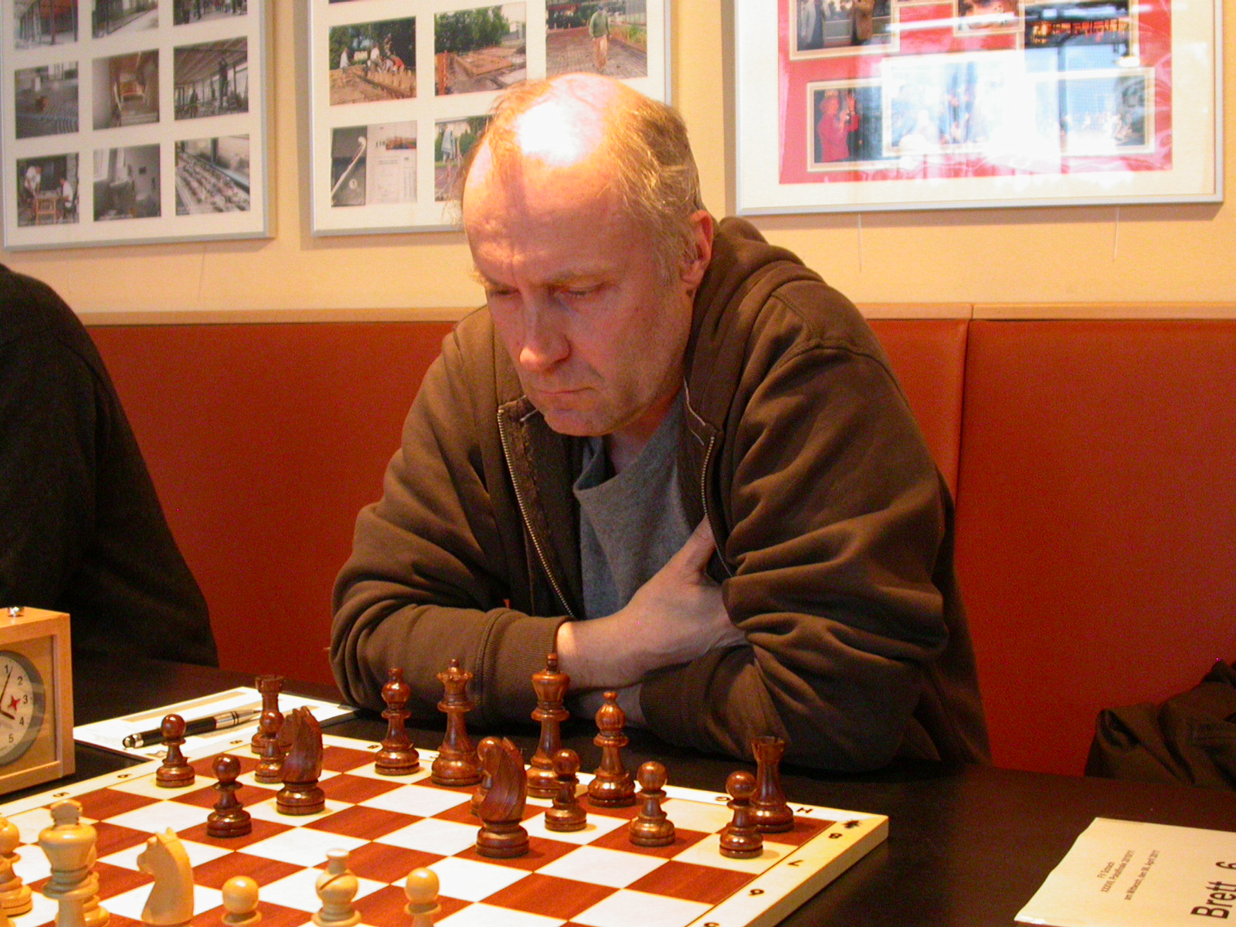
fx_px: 1571
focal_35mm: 44
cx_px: 618
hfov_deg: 42.9
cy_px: 464
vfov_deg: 32.9
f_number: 2.7
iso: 400
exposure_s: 1/14.2
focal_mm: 9.1
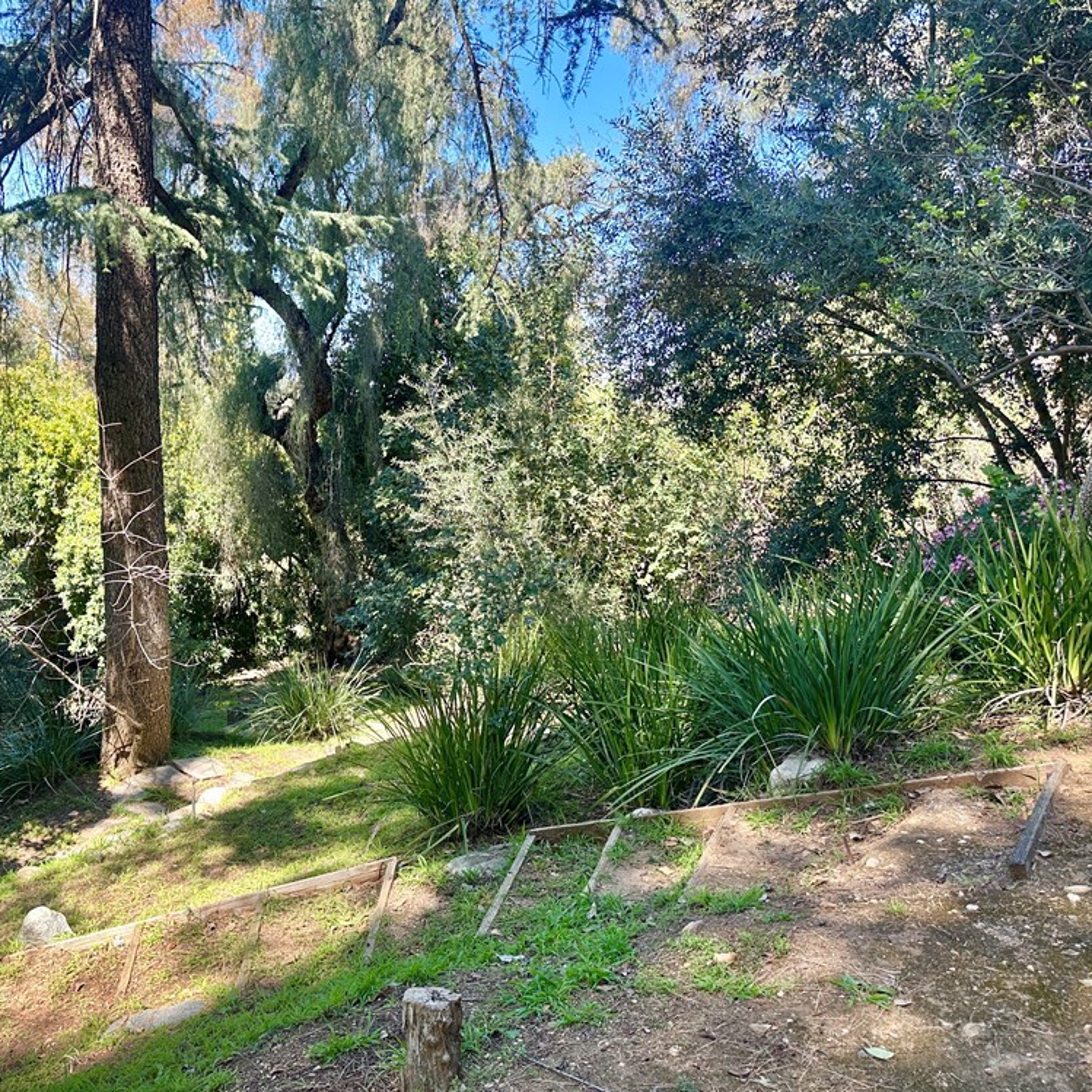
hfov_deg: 54.7
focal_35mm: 29
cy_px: 538
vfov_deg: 55.6
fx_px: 1035
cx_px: 383
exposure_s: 1/503
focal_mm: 6.86
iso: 80
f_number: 1.78
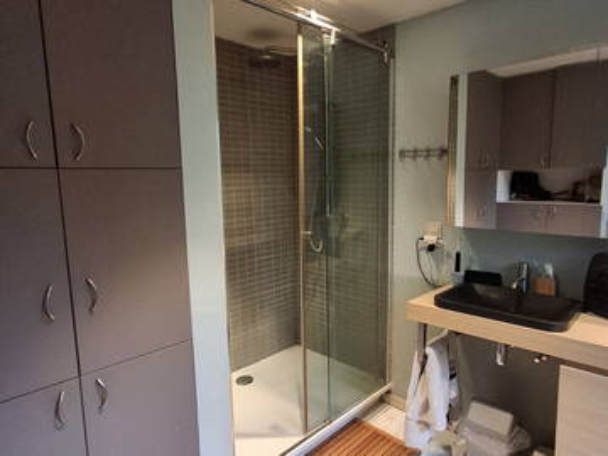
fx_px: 281
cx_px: 304
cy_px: 228
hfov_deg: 94.5
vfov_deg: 78.1
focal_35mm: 16
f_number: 2.2
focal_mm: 1.64
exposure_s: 1/40
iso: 200
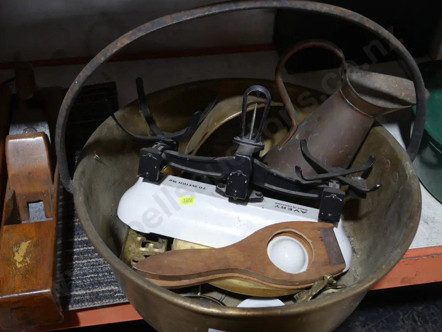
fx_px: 562
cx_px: 221
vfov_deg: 32.9
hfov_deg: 42.9
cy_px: 166
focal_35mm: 44
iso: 500
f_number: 4.7
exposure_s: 1/60
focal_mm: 22
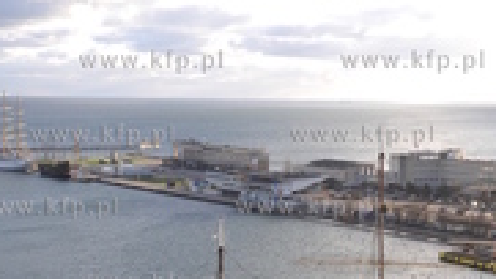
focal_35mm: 74
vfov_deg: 16.0
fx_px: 974
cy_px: 279
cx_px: 326
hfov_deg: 28.4
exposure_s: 1/400
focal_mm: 32
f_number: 5
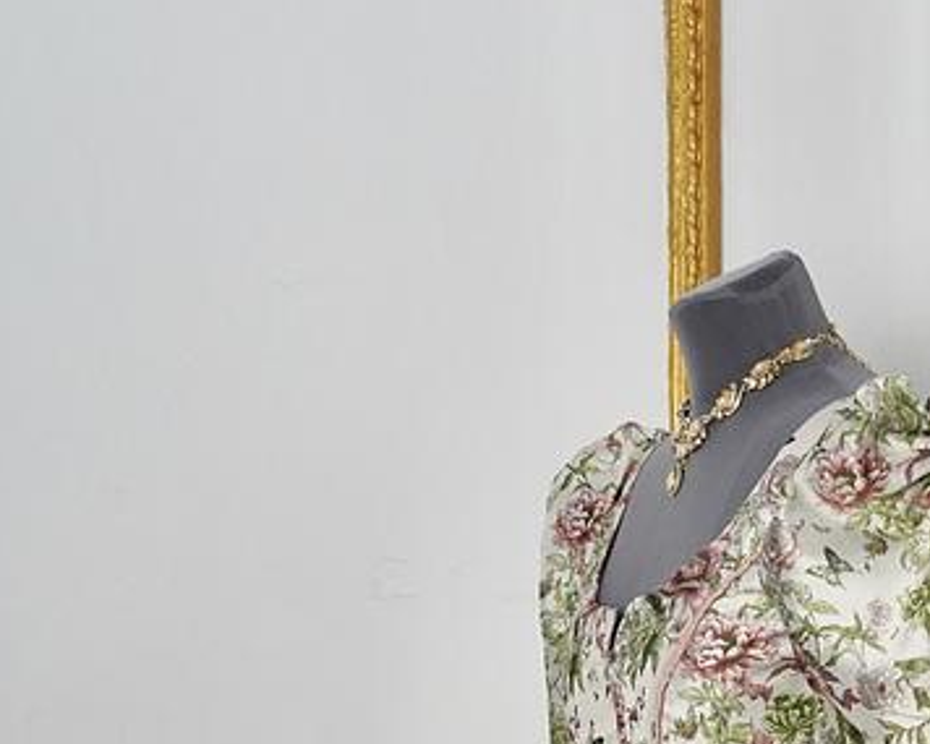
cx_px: 930
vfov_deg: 12.7
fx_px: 3139
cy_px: 1162
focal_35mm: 114
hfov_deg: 16.5
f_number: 5
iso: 1600
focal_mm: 36
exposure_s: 1/160
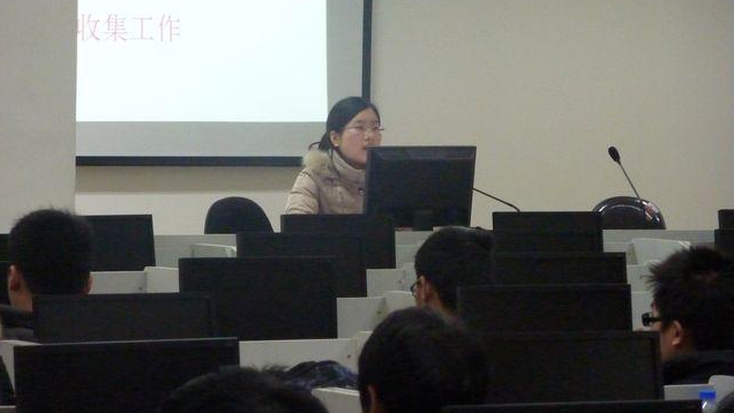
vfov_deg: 5.7
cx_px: 366
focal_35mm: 215
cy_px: 151
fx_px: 4185
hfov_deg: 10.0
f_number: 4.5
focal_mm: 32.1
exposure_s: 1/30
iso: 800
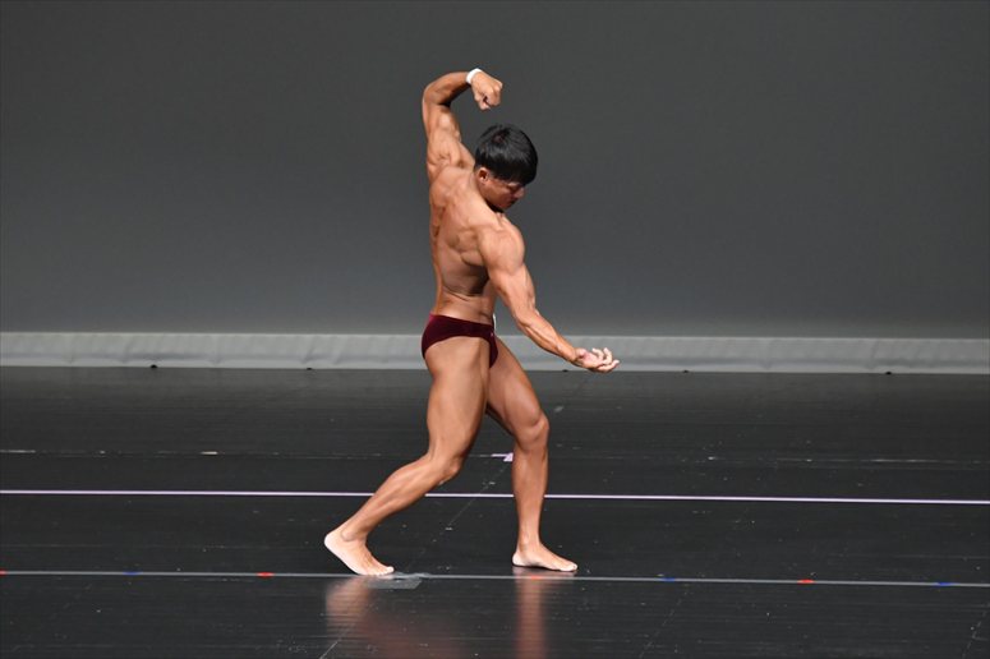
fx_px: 8658
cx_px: 495
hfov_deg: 6.5
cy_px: 330
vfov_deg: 4.4
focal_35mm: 315
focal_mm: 210
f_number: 5.6
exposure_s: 1/400
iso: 4000
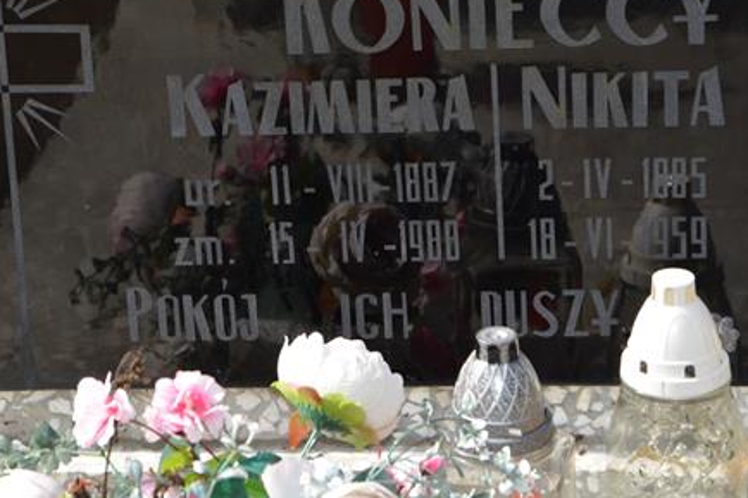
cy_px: 207
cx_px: 272
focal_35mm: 146
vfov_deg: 9.4
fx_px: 3032
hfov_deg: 14.0
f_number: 6.3
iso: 100
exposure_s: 1/200
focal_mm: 66
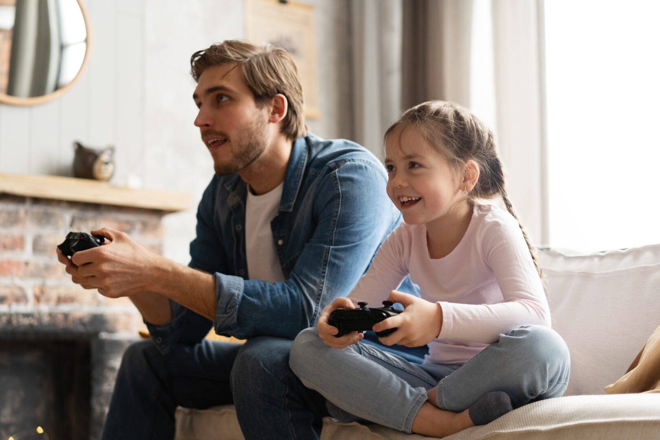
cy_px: 220
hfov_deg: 36.2
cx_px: 330
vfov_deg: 24.6
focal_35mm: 55
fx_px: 1008
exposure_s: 1/100
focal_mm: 55
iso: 320
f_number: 2.5
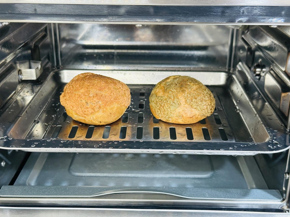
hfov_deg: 39.7
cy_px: 108
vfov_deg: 30.3
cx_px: 145
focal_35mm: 48
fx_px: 402
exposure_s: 1/40
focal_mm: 6.86
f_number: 1.78
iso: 400
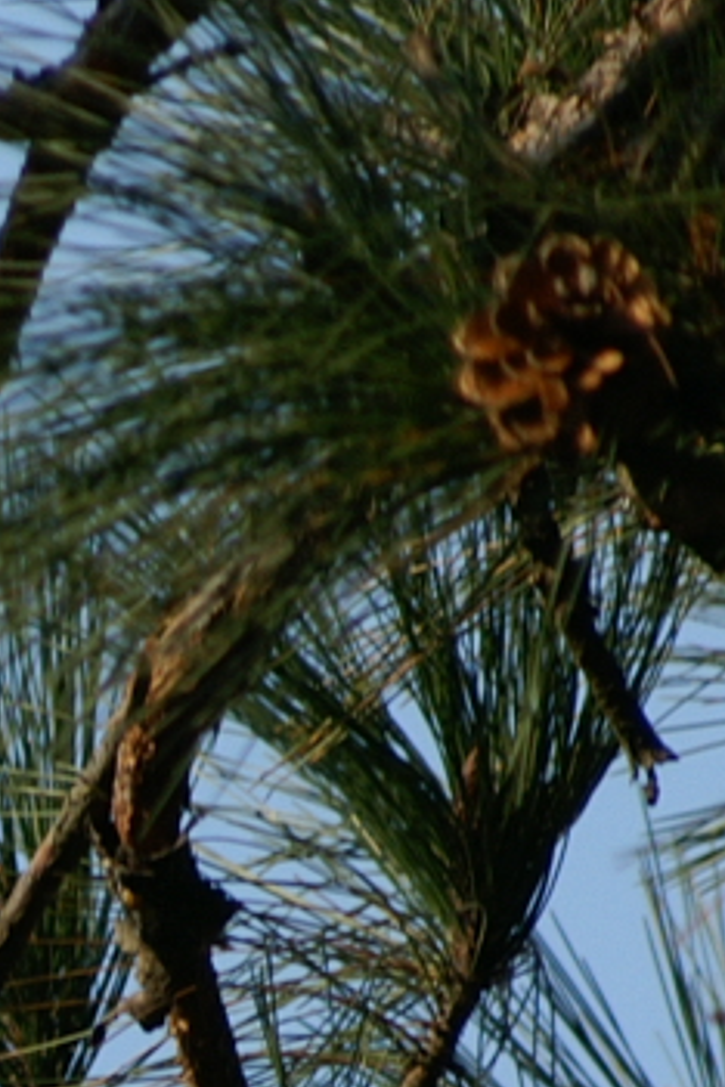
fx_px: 77629
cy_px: 1099
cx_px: -400
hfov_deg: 0.5
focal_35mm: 2570
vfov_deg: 0.8
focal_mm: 400
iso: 160
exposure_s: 1/500
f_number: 6.3
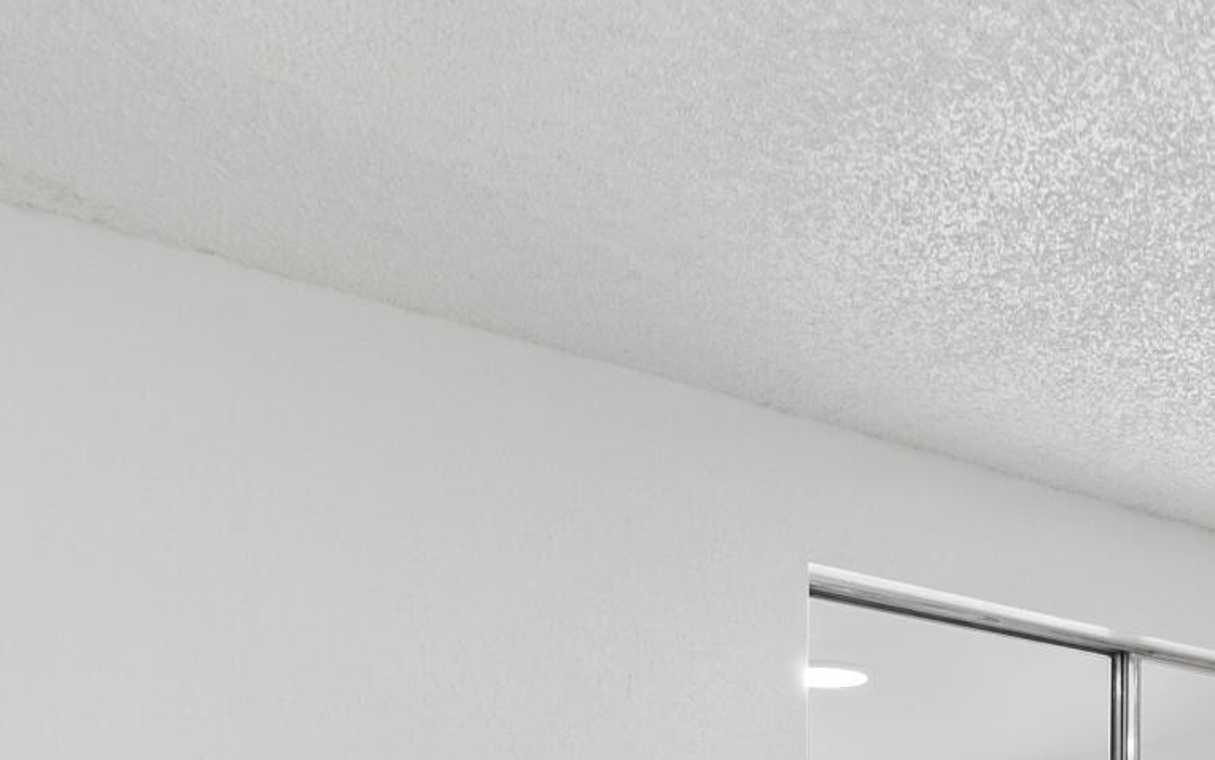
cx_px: 1177
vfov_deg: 19.0
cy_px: 1137
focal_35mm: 60
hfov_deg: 31.7
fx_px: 1987
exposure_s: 1.6
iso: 100
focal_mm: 10
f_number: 7.1
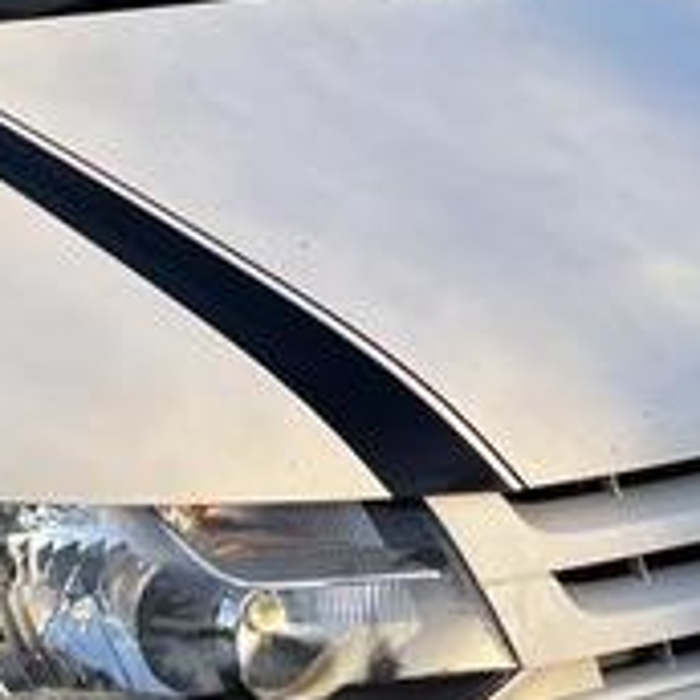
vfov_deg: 14.5
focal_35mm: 120
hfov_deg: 14.5
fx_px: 2745
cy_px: 330
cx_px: 545
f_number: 1.6
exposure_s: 1/945
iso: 50
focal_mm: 5.96
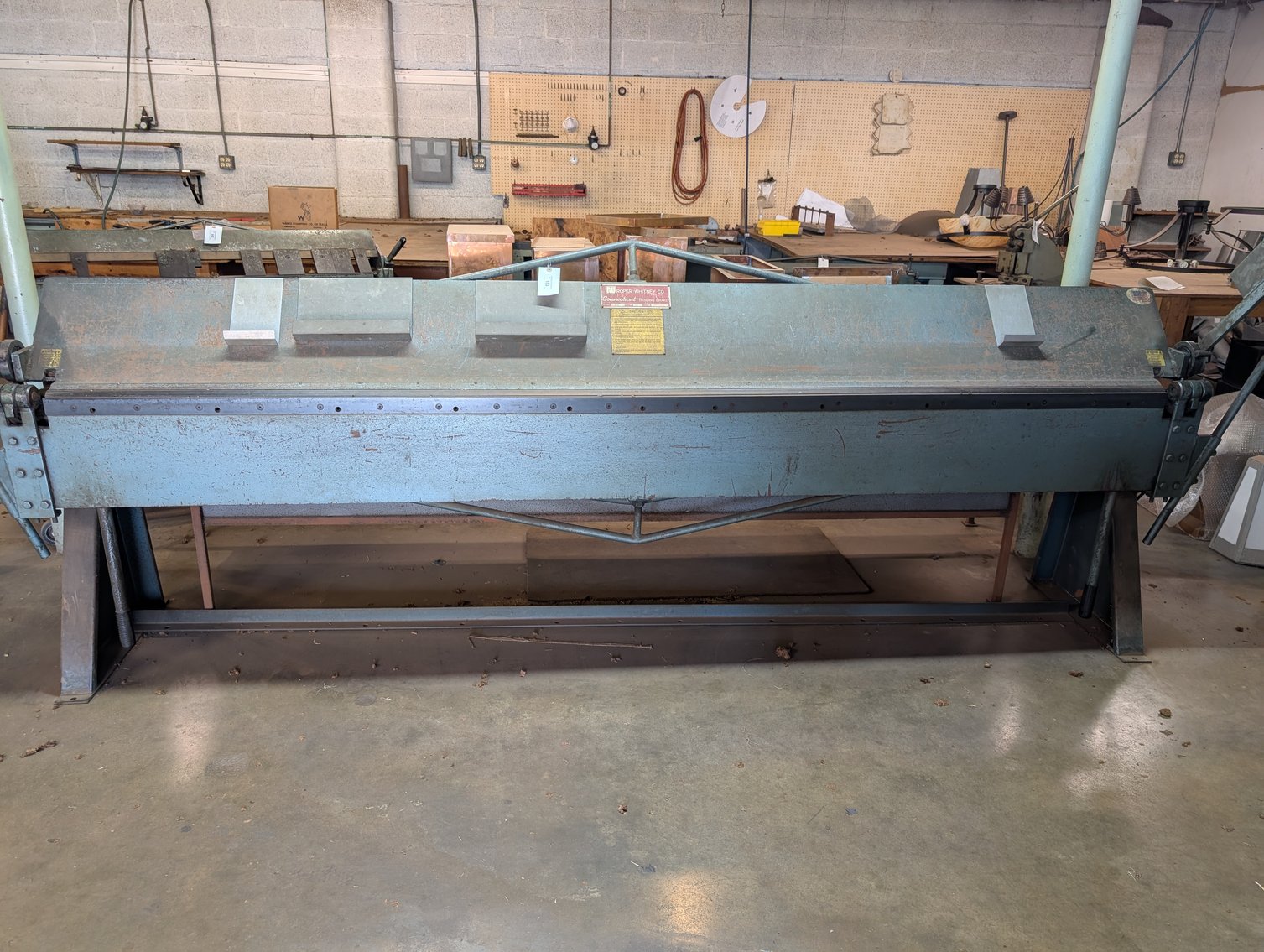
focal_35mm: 24
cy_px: 476
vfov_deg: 56.9
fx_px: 878
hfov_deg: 71.5
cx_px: 632
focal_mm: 6.9
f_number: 1.68
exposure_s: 1/30
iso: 22
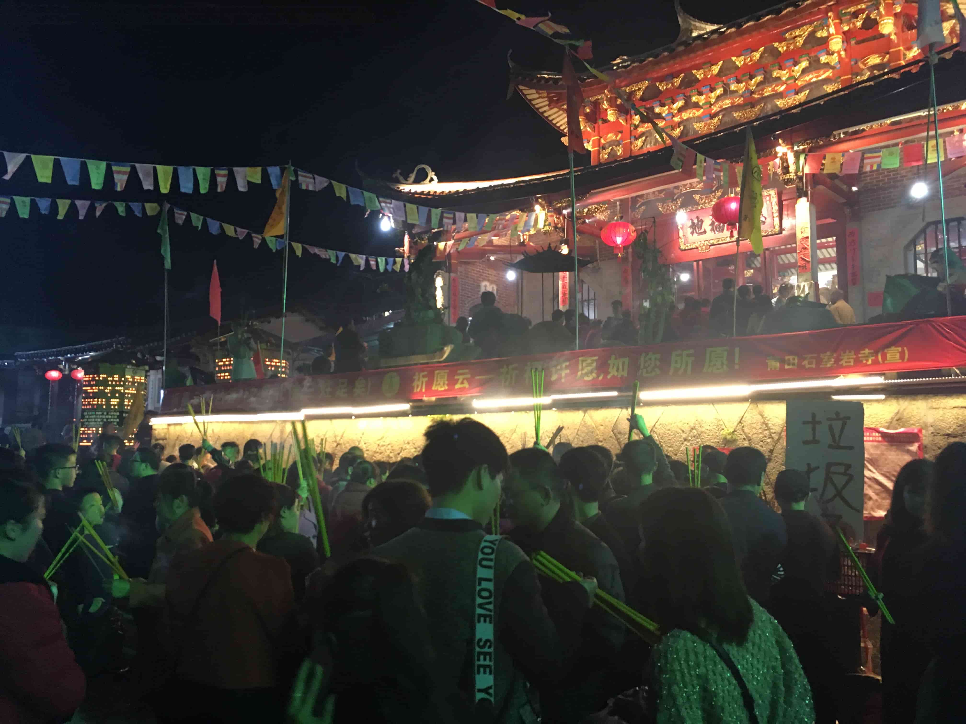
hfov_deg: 61.7
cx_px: 483
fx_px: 809
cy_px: 362
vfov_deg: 48.2
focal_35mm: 29
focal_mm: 4.15
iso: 200
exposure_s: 1/20
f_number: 2.2
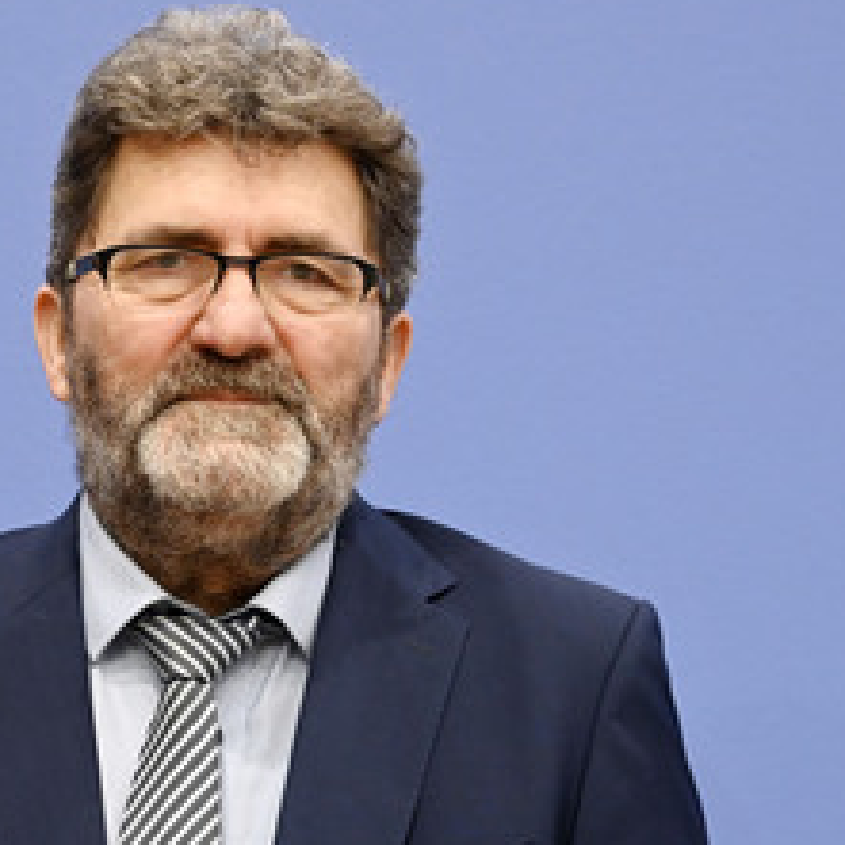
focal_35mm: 135
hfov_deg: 12.9
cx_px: 205
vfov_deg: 12.9
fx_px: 3728
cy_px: 455
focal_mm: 78
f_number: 5.6
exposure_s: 1/320
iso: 5000
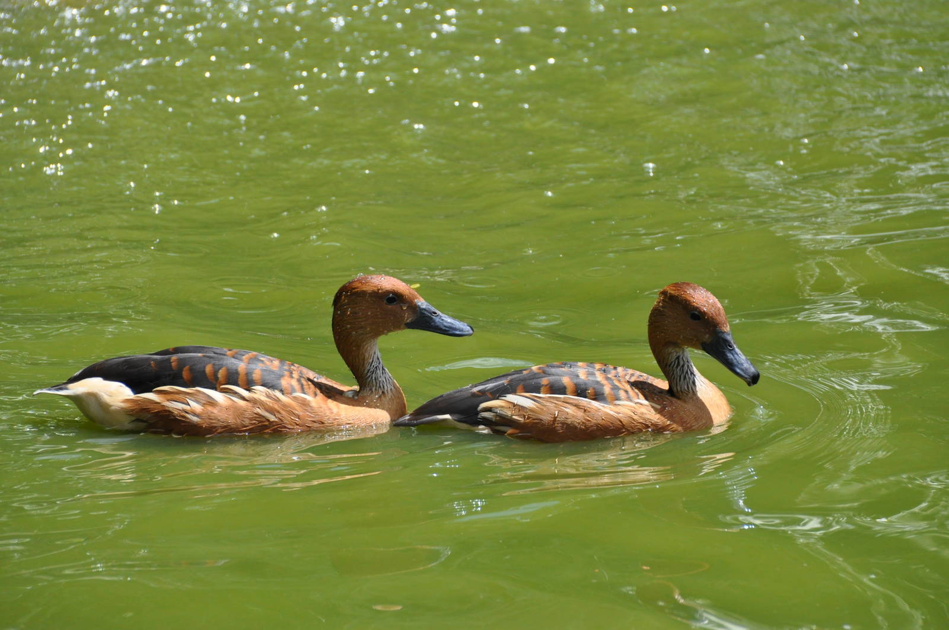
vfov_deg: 3.0
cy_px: 315
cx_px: 474
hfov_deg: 4.6
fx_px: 11849
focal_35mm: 450
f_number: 9
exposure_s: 1/1250
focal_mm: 300
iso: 1000
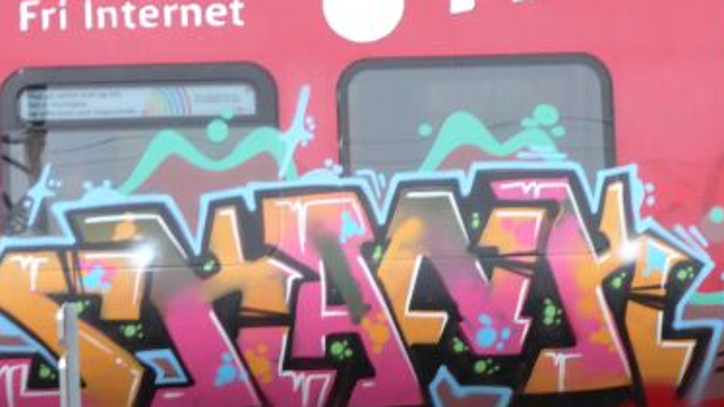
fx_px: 2878
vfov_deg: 8.1
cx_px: 389
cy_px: 342
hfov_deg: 14.3
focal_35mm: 150
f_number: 4.8
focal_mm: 20.4
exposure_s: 1/40
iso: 800
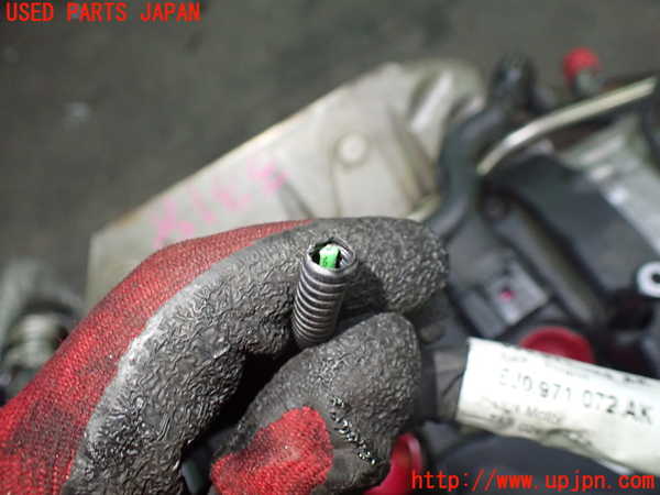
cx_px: 330
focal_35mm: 30
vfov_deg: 46.8
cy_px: 248
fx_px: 572
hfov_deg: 60.0
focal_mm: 5.4
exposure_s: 1/60
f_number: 2.3
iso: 800
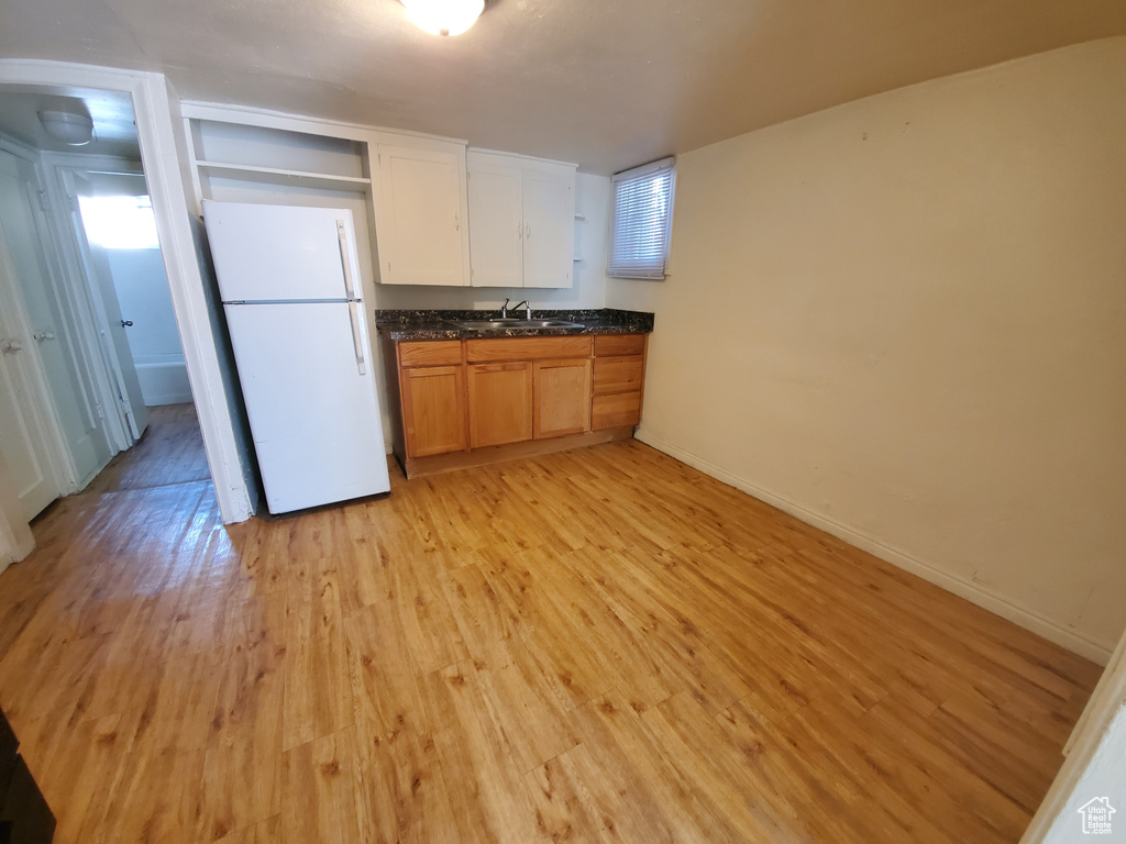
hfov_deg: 106.2
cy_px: 422
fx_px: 423
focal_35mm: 13
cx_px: 563
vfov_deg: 89.9
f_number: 2.2
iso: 400
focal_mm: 1.8
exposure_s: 1/29
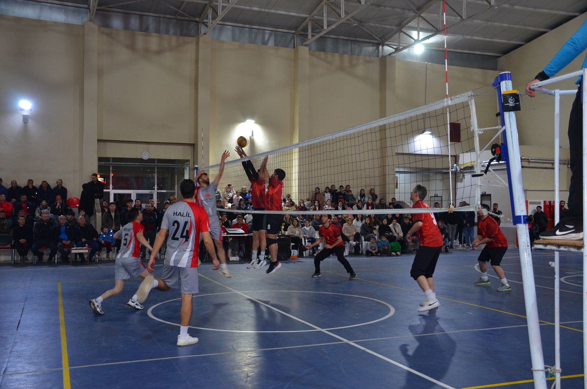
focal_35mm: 36
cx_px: 294
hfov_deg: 53.2
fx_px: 586
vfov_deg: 36.7
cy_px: 194
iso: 800
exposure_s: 1/60
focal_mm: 24
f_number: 3.8
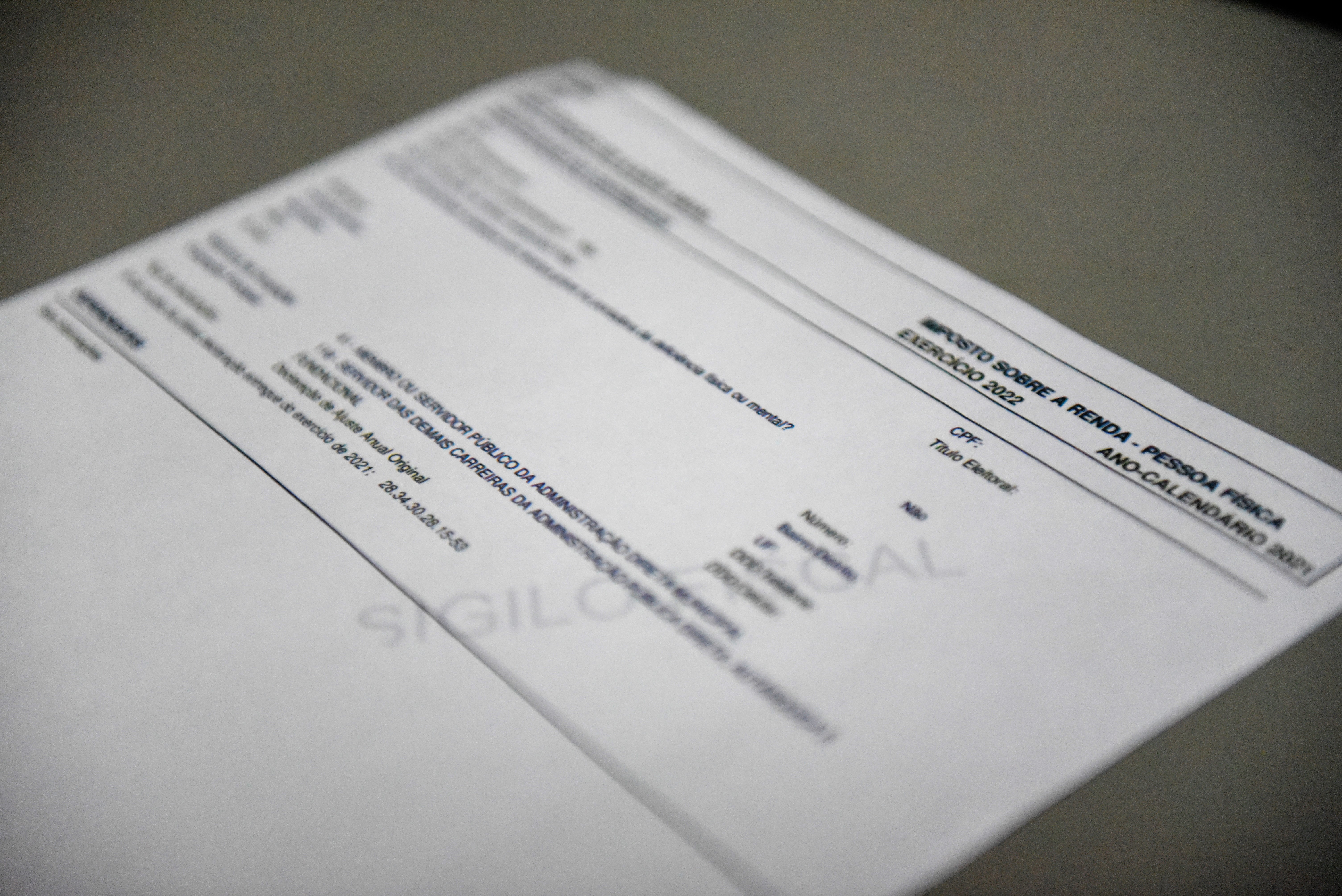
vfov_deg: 19.5
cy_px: 448
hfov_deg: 28.8
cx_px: 671
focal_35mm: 70
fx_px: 2610
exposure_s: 1/1000
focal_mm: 70
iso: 12800
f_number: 2.8
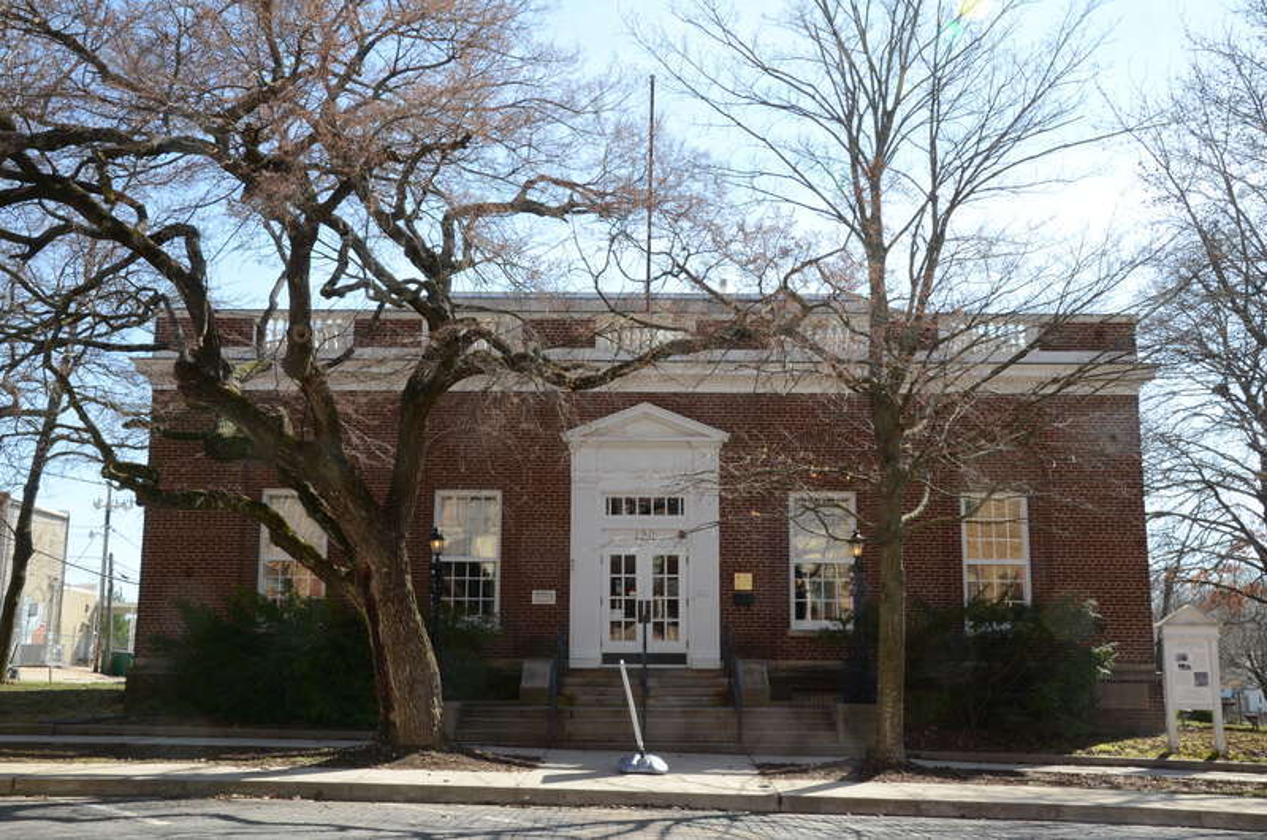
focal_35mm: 38
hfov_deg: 51.4
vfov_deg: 35.3
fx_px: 1317
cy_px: 420
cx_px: 634
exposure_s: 1/80
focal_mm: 25
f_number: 14
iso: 200
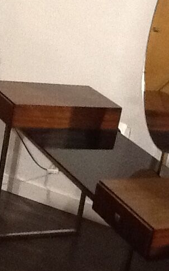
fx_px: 679
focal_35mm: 92
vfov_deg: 22.6
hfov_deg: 14.0
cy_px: 136
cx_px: 161
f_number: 2.4
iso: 320
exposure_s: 1/20
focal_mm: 2.03
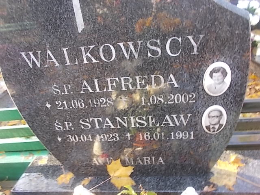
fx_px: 195
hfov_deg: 67.3
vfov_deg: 53.1
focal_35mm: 26
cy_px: 98
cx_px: 130
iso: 125
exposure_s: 1/25
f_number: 3.2
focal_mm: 4.6
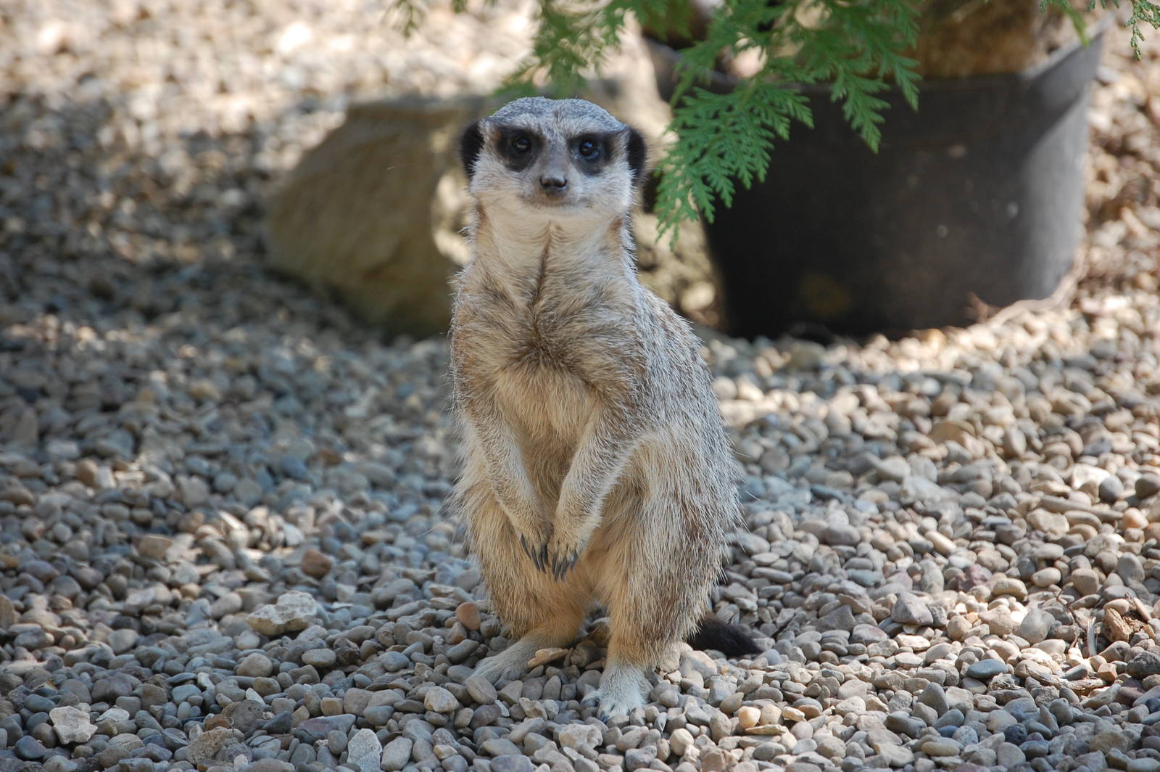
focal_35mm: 218
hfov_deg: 9.5
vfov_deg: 6.3
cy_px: 386
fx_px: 7002
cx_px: 580
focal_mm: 145
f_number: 5.3
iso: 400
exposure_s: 1/500
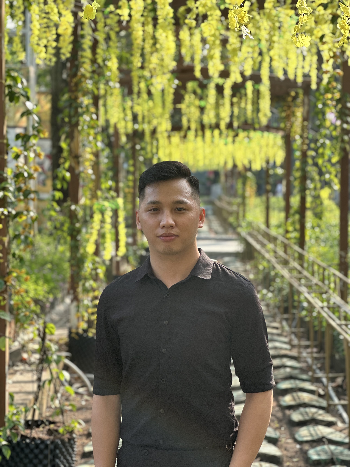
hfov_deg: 19.1
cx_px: 175
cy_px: 234
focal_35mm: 77
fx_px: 1038
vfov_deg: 25.3
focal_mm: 9
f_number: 2.8
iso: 25
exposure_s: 1/121
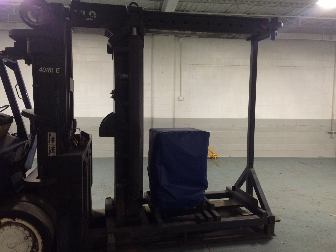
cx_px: 168
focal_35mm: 29
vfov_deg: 48.2
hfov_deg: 61.7
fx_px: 281
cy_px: 126
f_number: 2.2
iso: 250
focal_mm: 4.15
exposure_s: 1/30
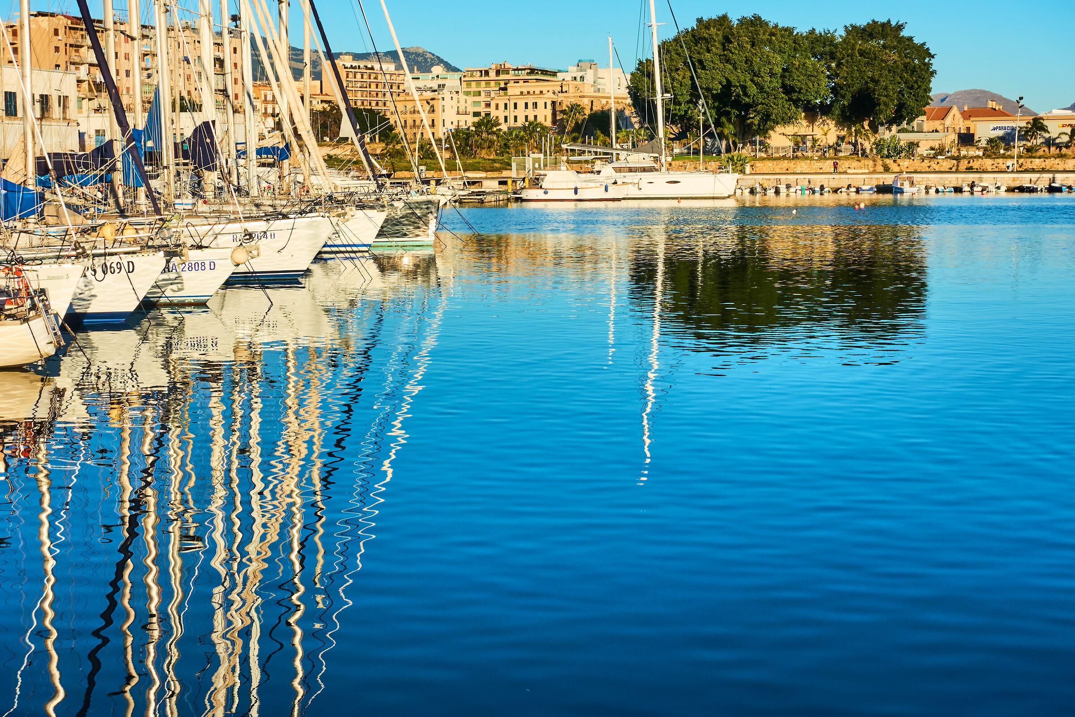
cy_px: 358
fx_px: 1612
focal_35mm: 54
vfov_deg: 25.1
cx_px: 538
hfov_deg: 36.9
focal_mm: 19.86
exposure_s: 1/320
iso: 125
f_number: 8
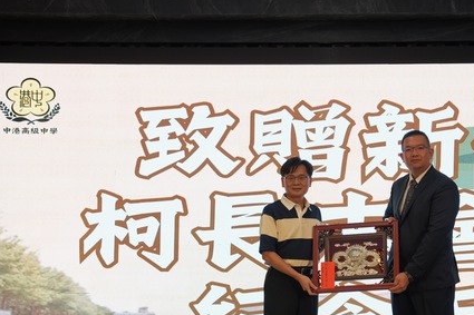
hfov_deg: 22.8
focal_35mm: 89
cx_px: 282
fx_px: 1171
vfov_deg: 15.3
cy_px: 238
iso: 160
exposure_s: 1/100
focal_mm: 54
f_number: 3.2
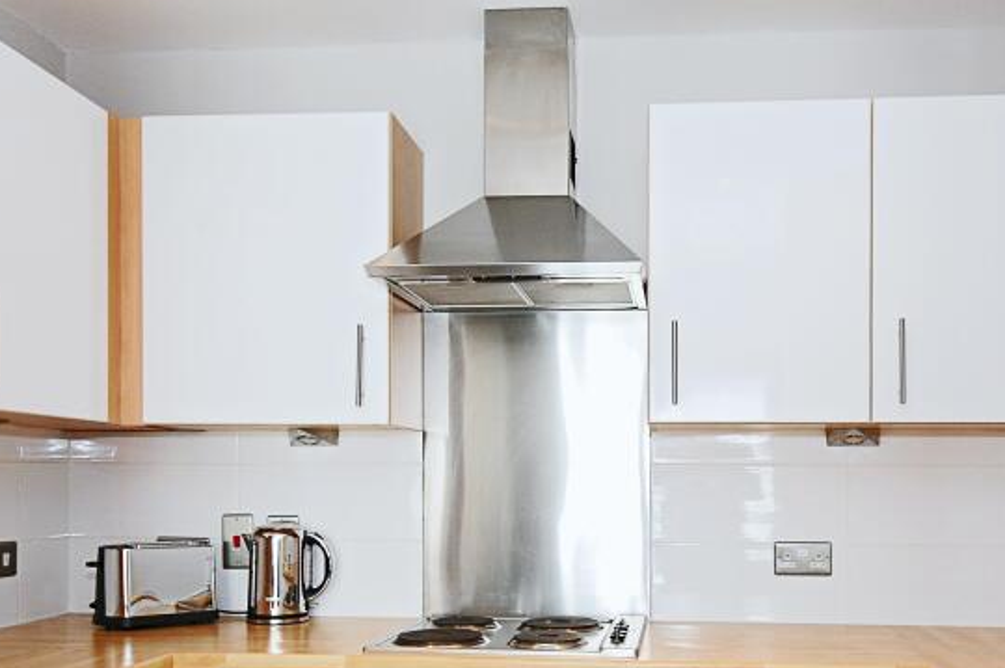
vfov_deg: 35.3
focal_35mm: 37
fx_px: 1030
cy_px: 484
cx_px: 566
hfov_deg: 51.9
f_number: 8
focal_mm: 13
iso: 400
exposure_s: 1/40
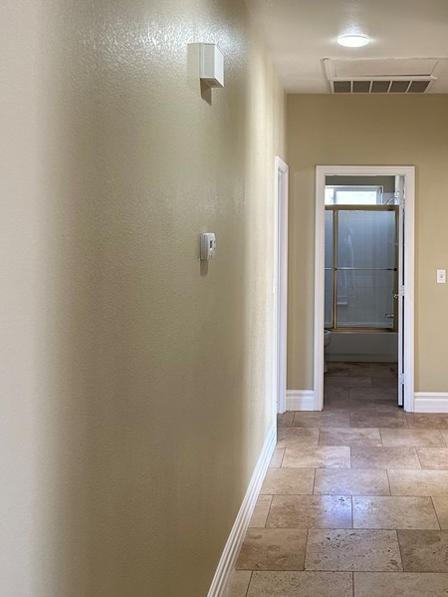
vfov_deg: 45.3
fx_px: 707
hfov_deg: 34.4
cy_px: 217
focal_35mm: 41
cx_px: 338
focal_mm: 6.86
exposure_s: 1/120
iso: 200
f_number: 1.78
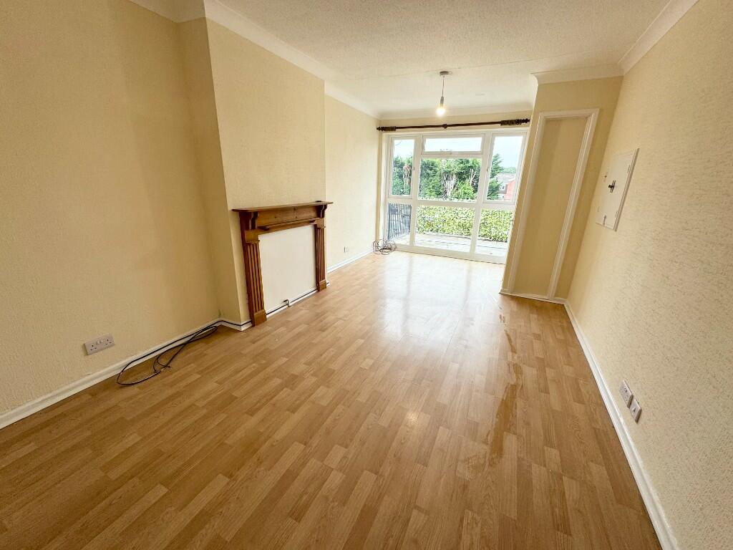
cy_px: 275
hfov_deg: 102.1
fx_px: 296
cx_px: 366
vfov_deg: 85.7
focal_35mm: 14
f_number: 2.2
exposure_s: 1/99
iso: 50
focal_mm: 2.22
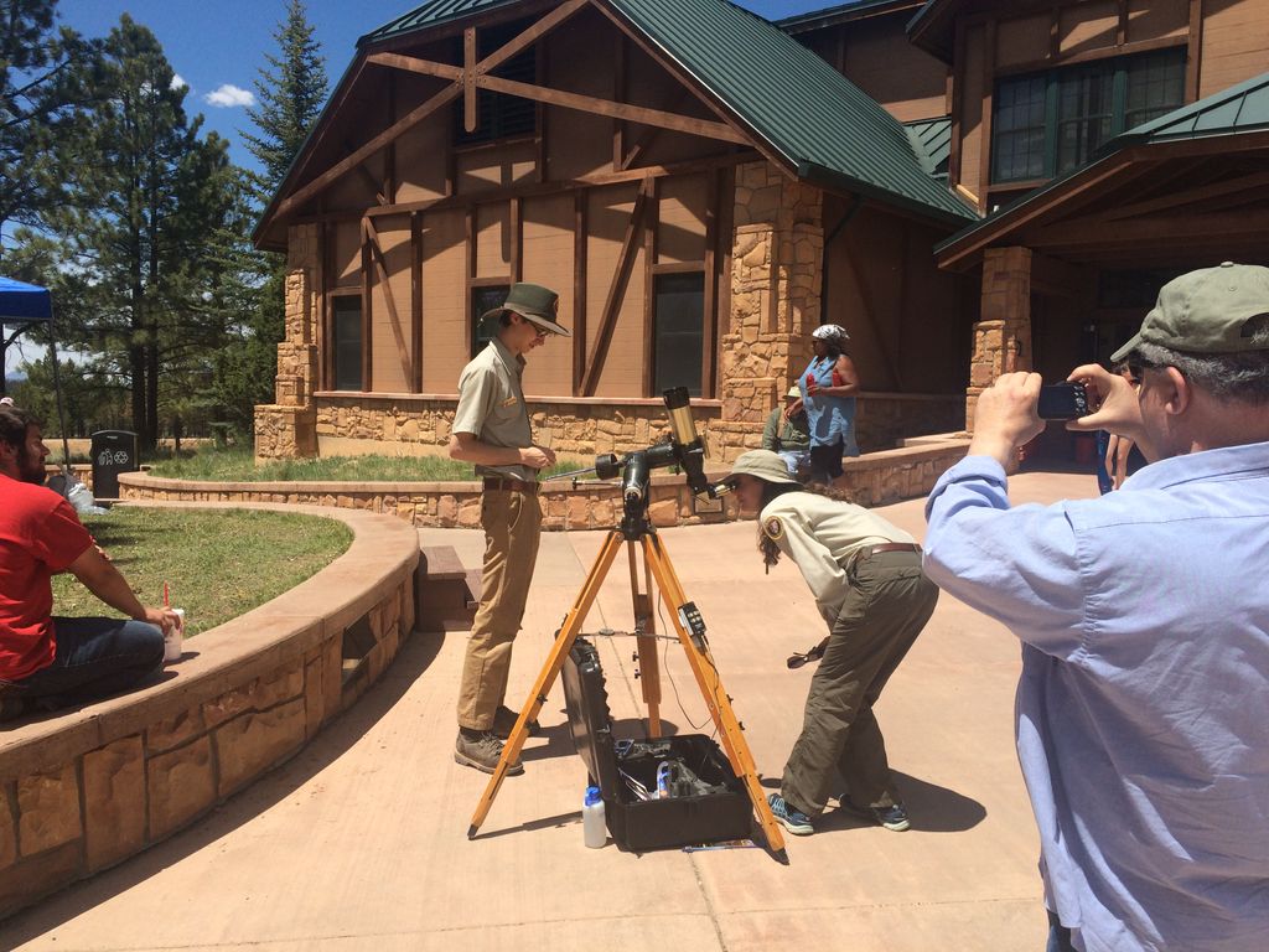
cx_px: 634
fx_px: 1063
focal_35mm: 29
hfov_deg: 61.7
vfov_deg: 48.2
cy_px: 476
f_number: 2.2
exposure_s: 1/2564
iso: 32
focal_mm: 4.15
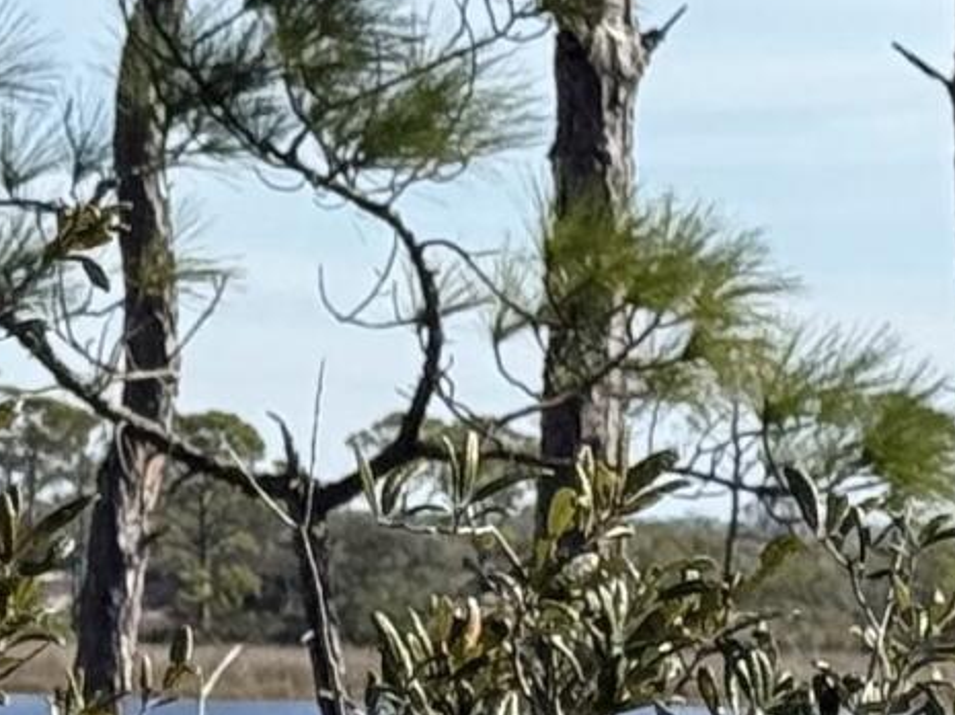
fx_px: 8546
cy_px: 635
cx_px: -895
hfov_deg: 6.2
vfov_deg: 4.8
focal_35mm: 310
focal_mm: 6.76
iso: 64
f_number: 1.78
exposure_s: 1/3891
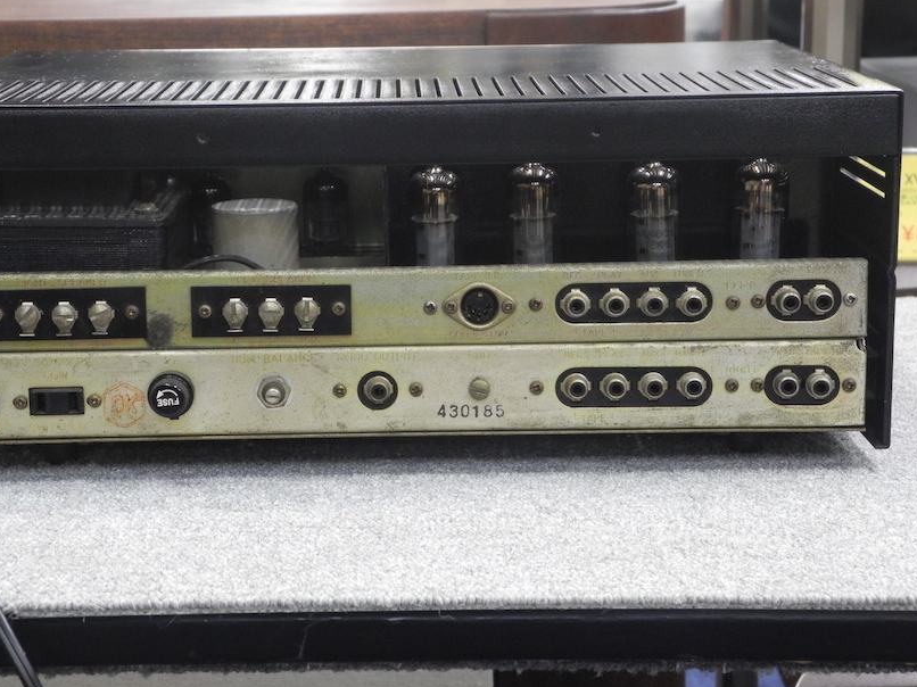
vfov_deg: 18.2
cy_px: 308
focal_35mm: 81
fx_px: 2145
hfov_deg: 24.1
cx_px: 394
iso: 400
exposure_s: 1/18
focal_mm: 14.5
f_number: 4
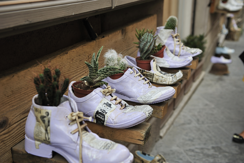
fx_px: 298
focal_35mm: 44
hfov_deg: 44.5
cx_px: 122
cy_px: 82
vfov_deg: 30.5
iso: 200
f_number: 4
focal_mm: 44
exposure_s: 1/250
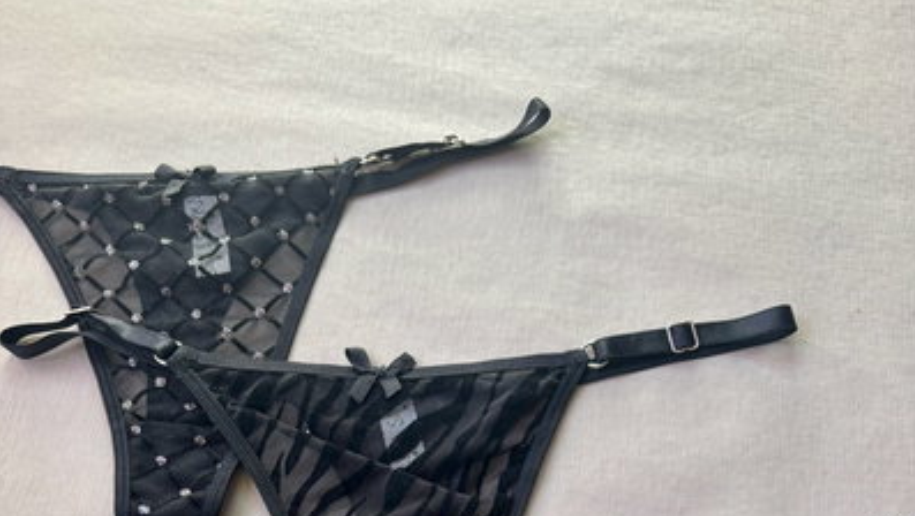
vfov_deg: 28.3
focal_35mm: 38
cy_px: 572
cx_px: 459
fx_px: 923
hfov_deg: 52.7
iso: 40
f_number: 1.6
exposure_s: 1/121
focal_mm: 5.96
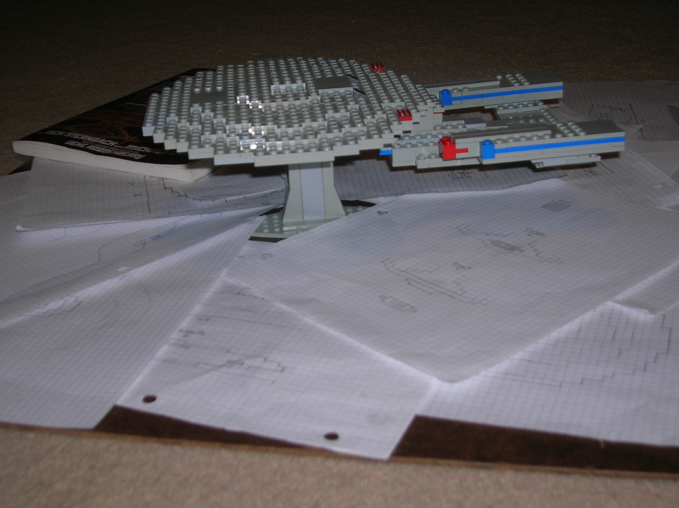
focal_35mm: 50
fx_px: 980
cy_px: 254
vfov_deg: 29.1
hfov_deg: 38.2
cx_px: 340
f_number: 3.3
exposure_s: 1/60.1
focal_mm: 8.4
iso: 50
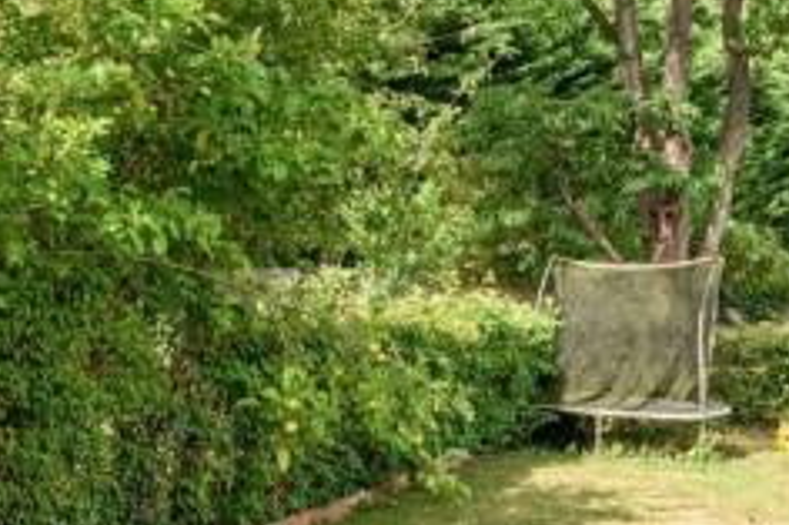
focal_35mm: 50
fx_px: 1095
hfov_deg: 39.3
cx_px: 289
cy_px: 356
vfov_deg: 26.8
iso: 400
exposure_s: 1/320
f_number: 8
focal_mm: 12
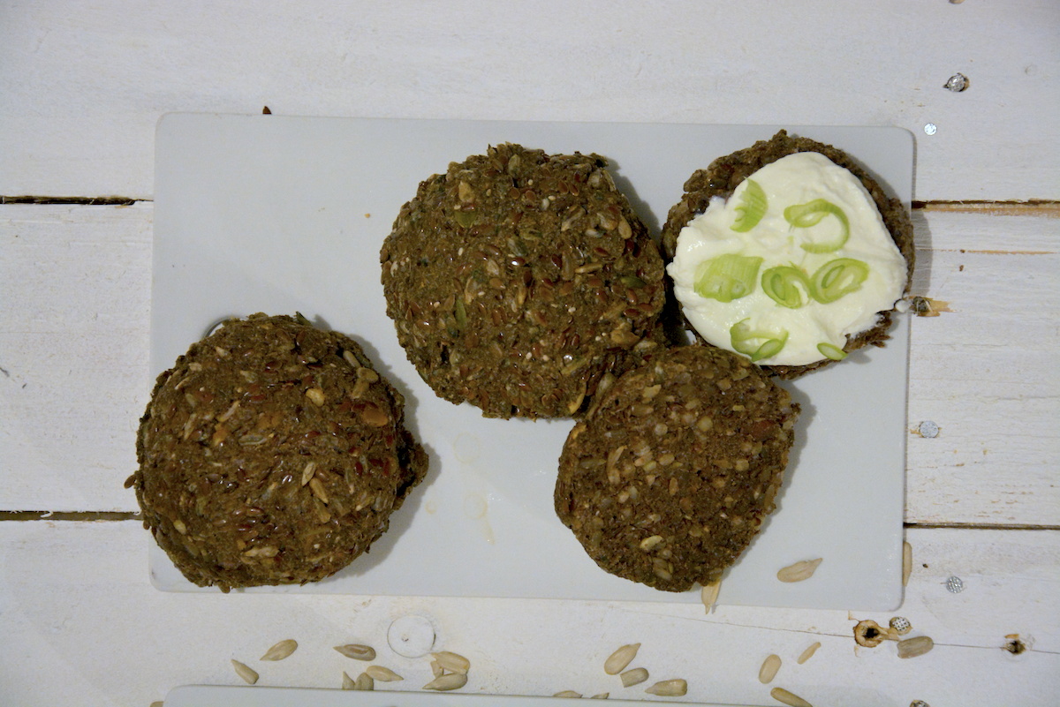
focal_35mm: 105
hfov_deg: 19.4
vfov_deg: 13.1
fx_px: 3093
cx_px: 530
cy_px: 354
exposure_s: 1/25
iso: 3200
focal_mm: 70
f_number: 5.3
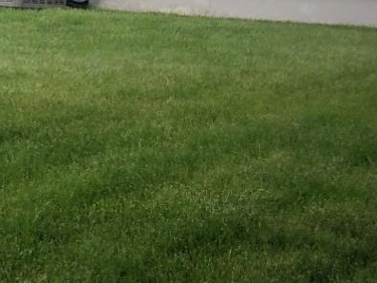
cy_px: -66
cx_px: -196
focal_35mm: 116
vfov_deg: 12.4
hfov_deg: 15.6
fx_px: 1264
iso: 32
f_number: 2.4
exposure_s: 1/1466
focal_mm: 3.3
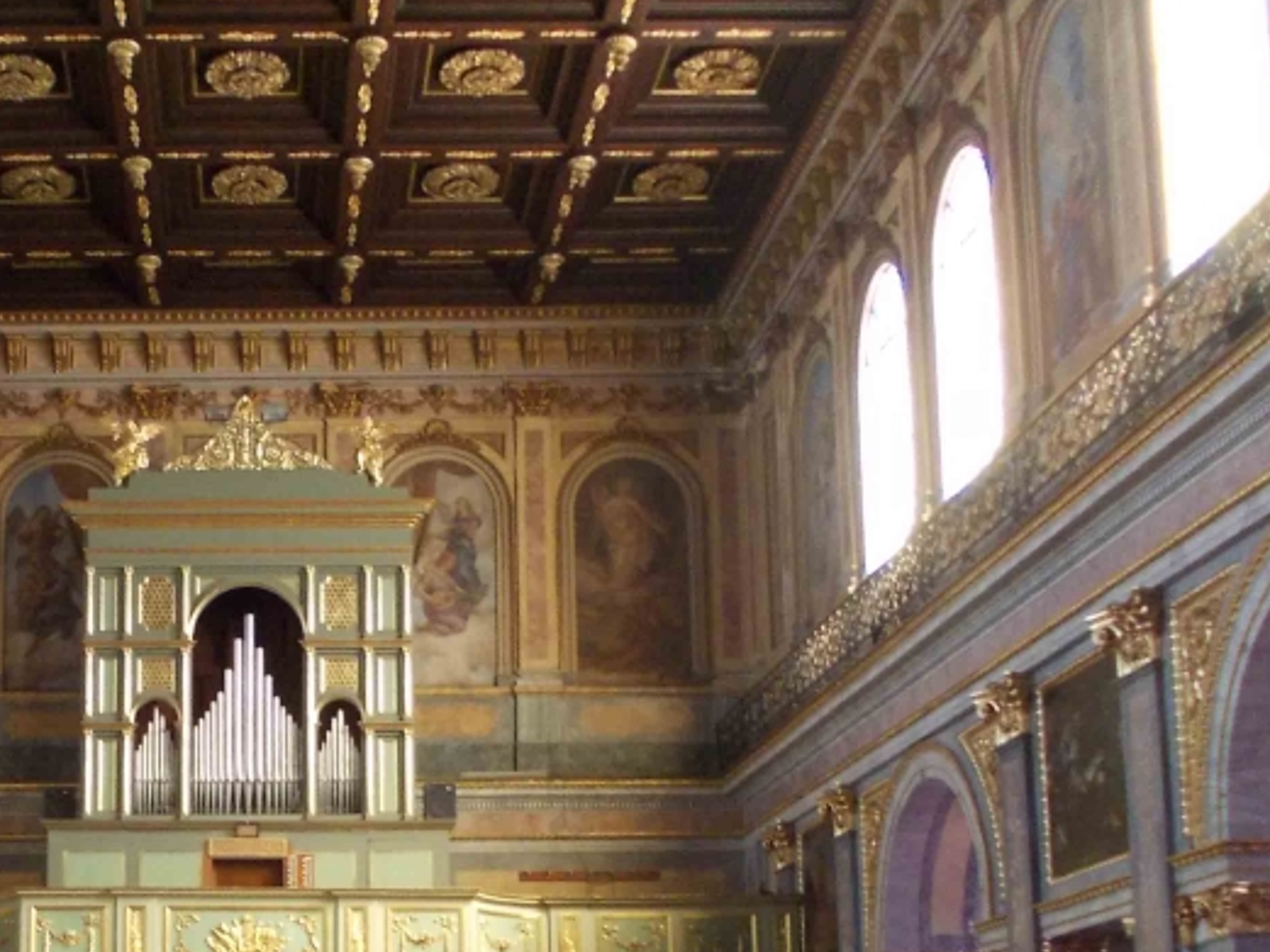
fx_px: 2018
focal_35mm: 55
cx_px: 212
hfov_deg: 33.7
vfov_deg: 25.5
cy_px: 903
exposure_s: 1/10
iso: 200
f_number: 2.7
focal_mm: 4
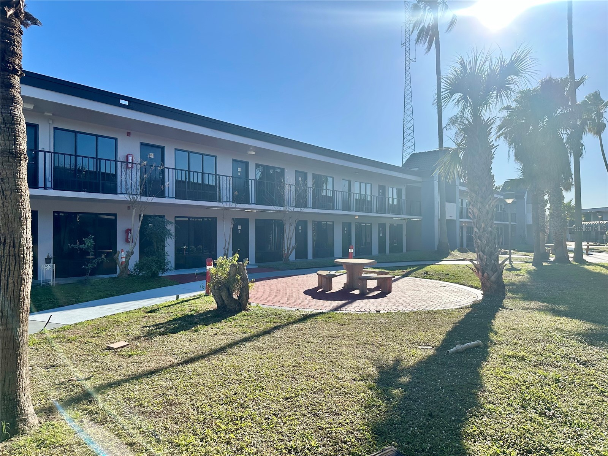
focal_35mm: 24
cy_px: 228
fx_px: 422
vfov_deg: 56.8
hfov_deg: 71.6
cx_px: 304
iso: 80
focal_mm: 6.86
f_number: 1.78
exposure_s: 1/5525
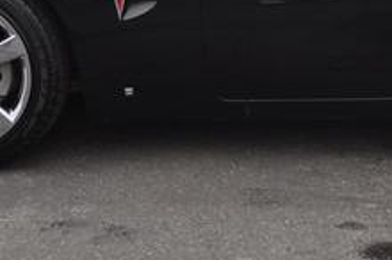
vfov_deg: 14.0
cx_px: 328
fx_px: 1044
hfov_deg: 21.0
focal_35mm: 96
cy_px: -4
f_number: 5.6
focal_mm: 22
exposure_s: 1/125
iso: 250
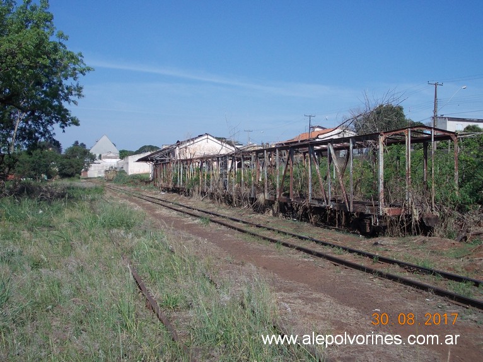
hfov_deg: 43.9
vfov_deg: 33.6
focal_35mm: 43
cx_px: 242
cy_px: 181
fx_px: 600
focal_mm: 6.1
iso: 80
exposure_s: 1/320
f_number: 6.5
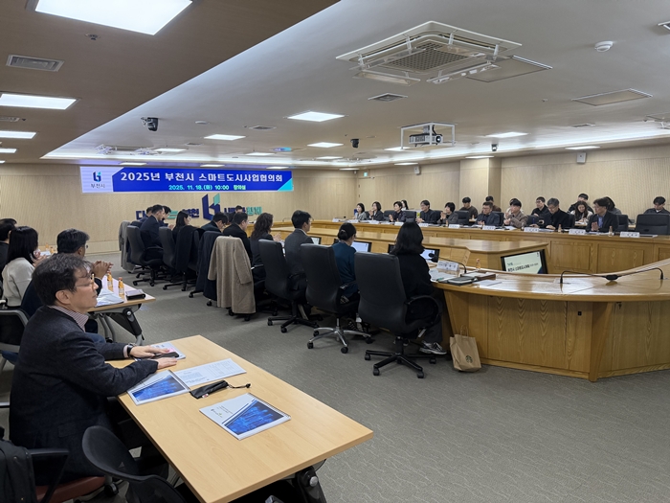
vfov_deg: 56.8
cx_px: 335
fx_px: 465
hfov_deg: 71.6
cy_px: 252
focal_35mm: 24
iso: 400
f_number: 1.78
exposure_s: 1/240
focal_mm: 6.76
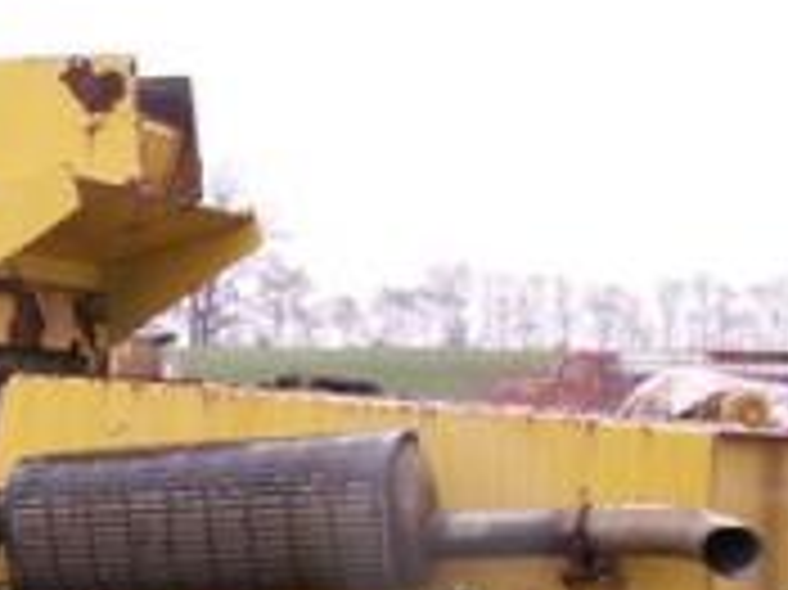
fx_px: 2912
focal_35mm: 128
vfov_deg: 11.3
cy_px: 725
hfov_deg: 14.5
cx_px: -338
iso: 50
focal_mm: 5.86
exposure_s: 1/40
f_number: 2.8
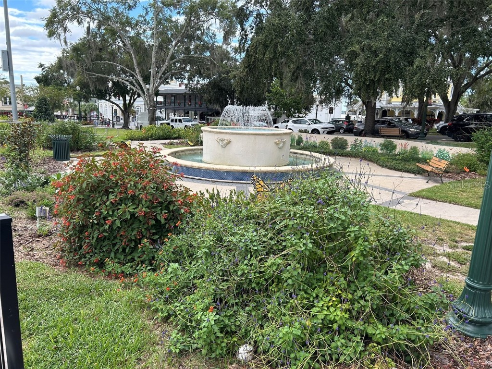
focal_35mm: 26
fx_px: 370
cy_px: 184
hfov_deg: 67.3
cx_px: 246
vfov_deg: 53.1
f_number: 1.5
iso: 50
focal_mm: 5.7
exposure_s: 1/894
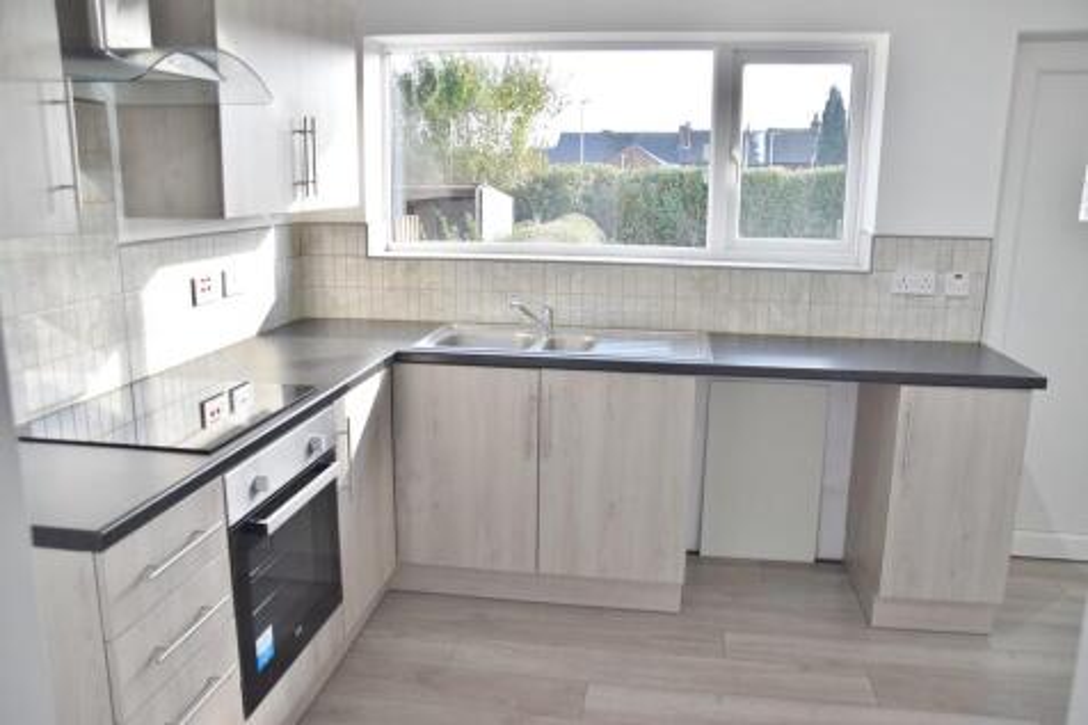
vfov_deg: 47.9
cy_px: 362
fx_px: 816
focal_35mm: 27
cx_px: 544
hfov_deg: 67.4
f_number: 4.5
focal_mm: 18
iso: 400
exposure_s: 1/250
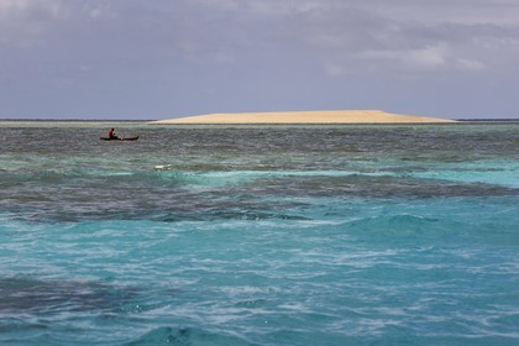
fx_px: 2883
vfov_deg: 6.9
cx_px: 260
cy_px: 173
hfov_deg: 10.3
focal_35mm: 200
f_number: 9
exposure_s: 1/800
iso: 200
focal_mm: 200
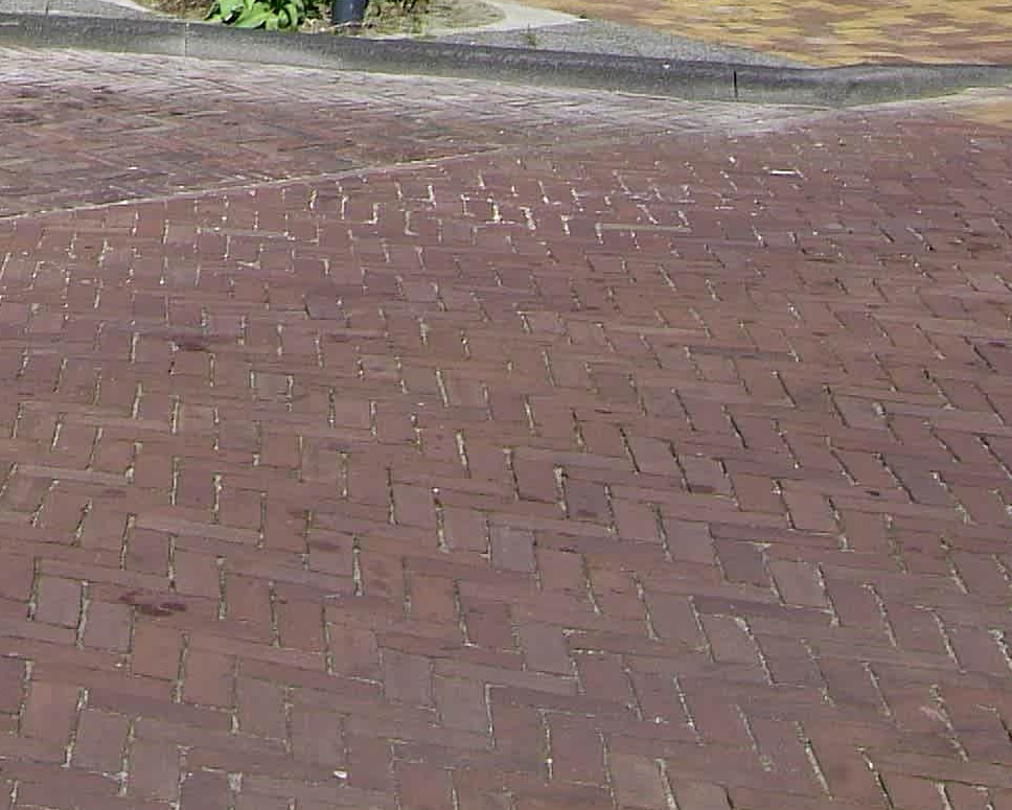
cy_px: -500
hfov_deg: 17.3
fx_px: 2846
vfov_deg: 14.8
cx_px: -685
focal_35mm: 95
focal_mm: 15
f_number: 9.5
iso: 160
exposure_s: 1/350
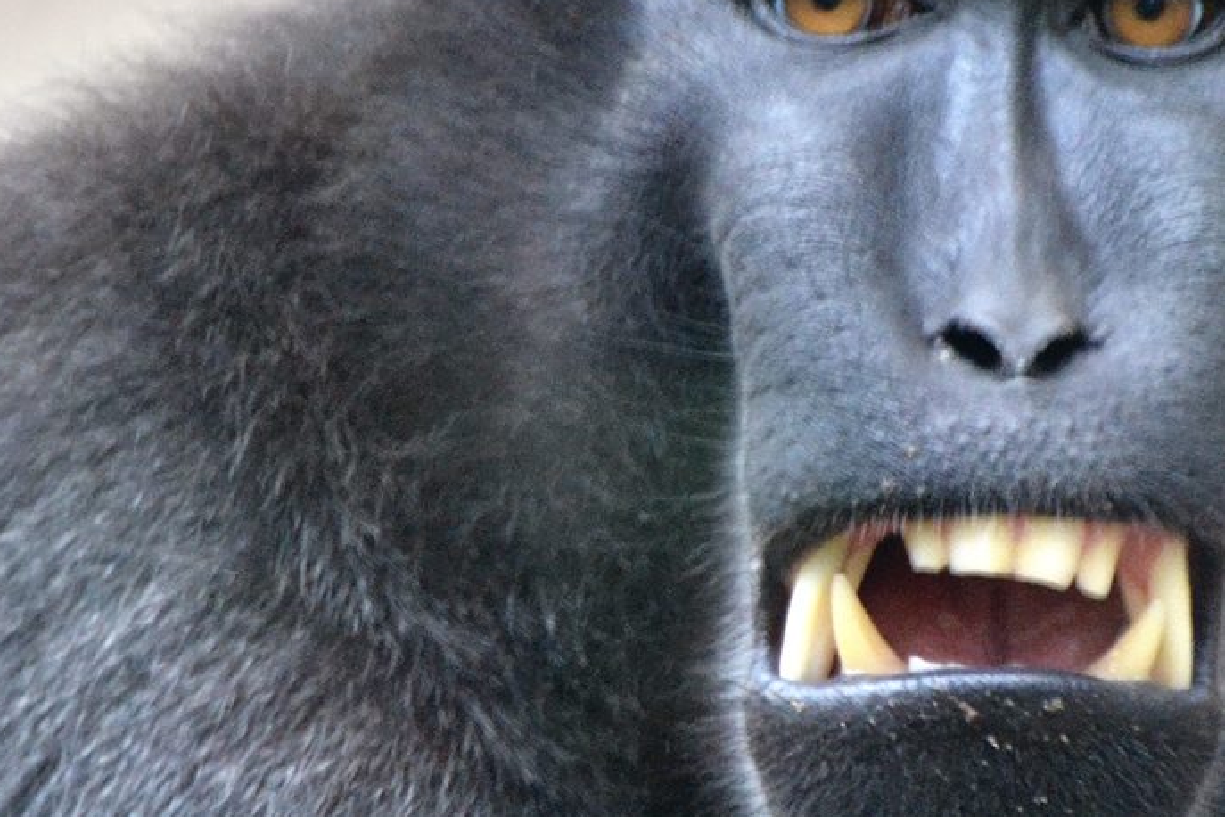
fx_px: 47295
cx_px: 598
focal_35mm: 1390
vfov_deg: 1.0
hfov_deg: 1.5
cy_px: 389
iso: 1250
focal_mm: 300
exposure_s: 1/125
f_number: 5.6
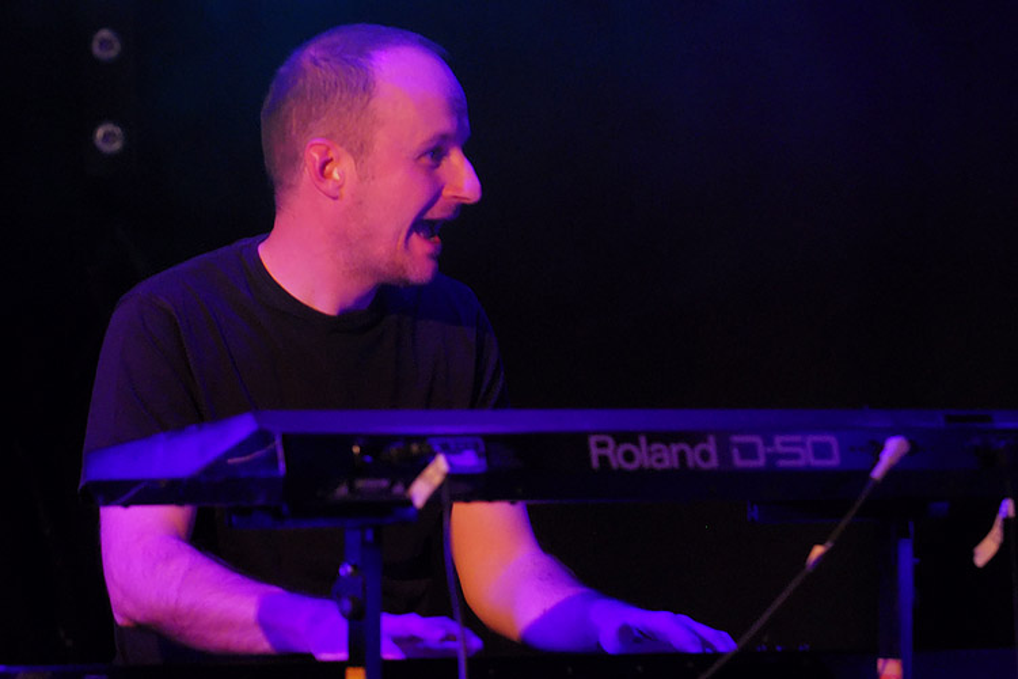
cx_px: 509
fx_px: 6362
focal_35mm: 225
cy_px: 340
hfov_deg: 9.1
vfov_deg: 6.1
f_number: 3.2
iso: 500
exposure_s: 1/50
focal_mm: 150
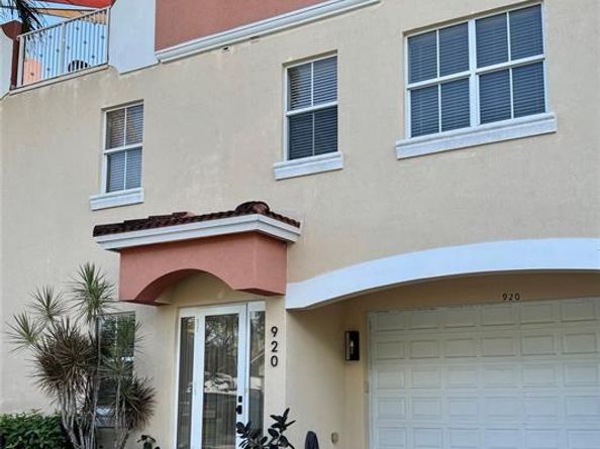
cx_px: 300
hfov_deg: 71.6
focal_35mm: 24
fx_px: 416
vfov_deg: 56.8
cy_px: 224
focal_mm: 6.76
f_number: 1.78
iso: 80
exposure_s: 1/980
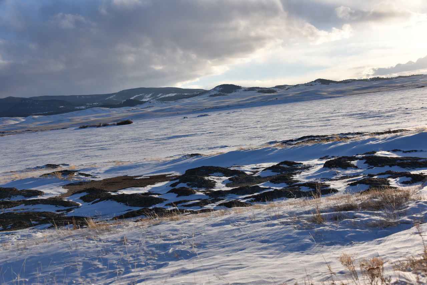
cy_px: 142
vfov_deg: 31.9
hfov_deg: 46.4
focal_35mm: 42
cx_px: 214
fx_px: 498
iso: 100
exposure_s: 1/320
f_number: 9
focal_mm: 42
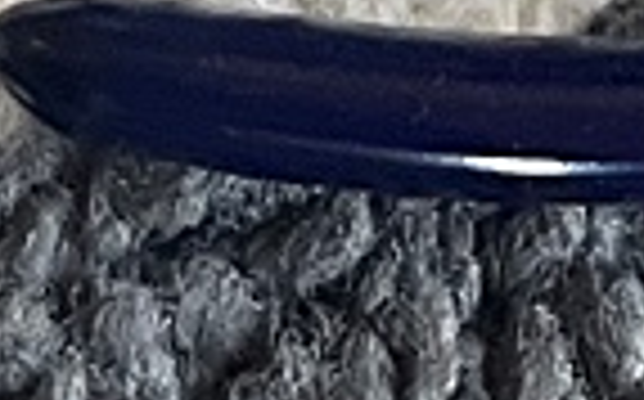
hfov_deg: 8.1
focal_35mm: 257
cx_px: 802
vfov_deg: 4.3
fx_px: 4505
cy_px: -1697
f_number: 1.6
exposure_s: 1/60
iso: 400
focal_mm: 5.1
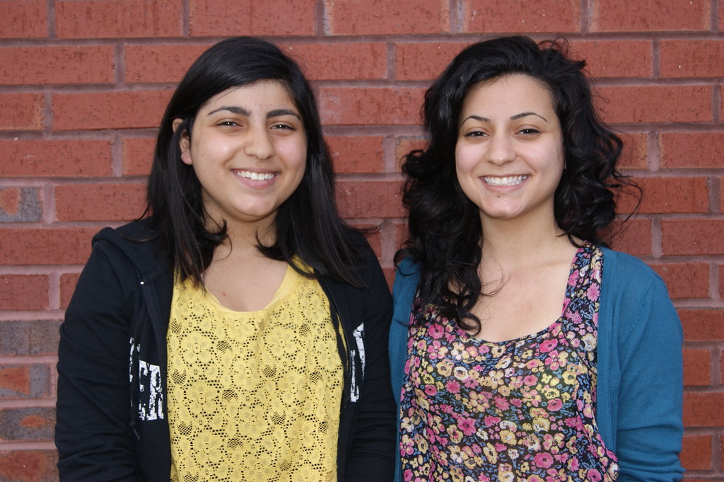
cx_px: 362
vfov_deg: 25.7
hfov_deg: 37.9
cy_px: 241
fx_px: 1055
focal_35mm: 52
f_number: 5.6
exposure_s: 1/160
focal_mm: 35
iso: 100
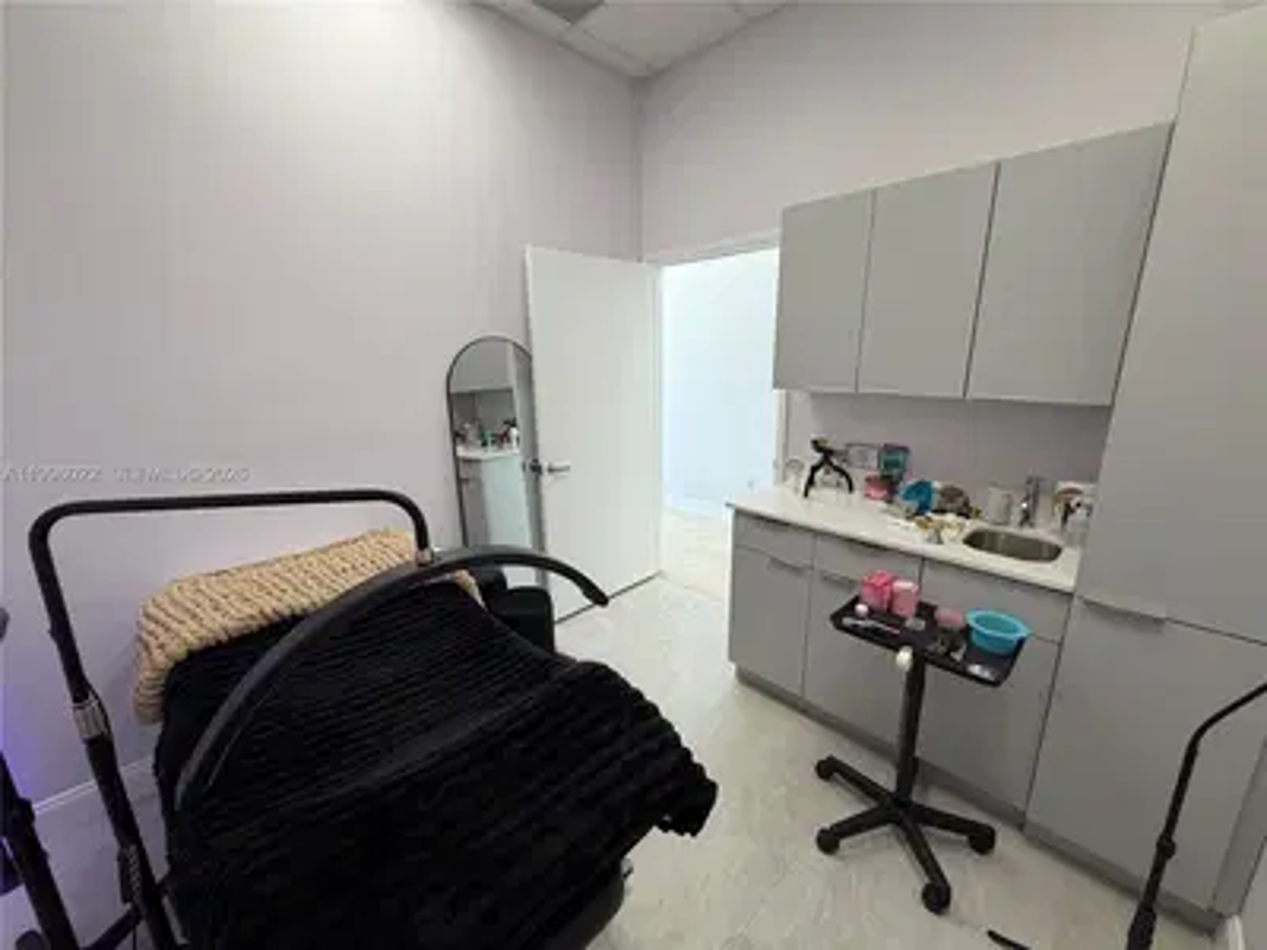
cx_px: 634
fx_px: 512
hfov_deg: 102.1
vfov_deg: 85.7
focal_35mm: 14
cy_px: 475
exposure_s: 1/120
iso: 100
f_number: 2.2
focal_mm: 2.22
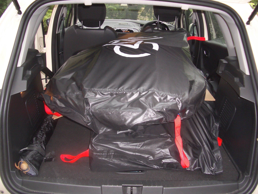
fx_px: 261
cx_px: 129
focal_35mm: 35
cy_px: 97
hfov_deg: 52.6
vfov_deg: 40.7
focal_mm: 5.8
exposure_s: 1/40
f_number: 2.6
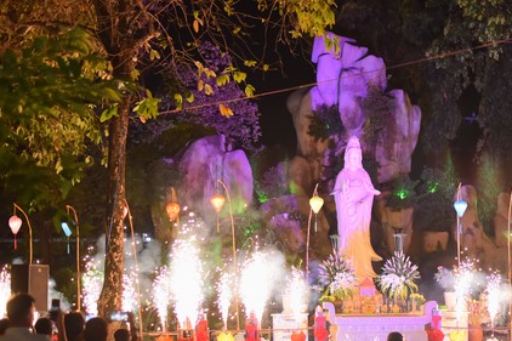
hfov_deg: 26.1
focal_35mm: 77
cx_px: 372
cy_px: 234
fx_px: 1095
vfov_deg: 17.6
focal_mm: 50
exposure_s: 1/200
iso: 1250
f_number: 2
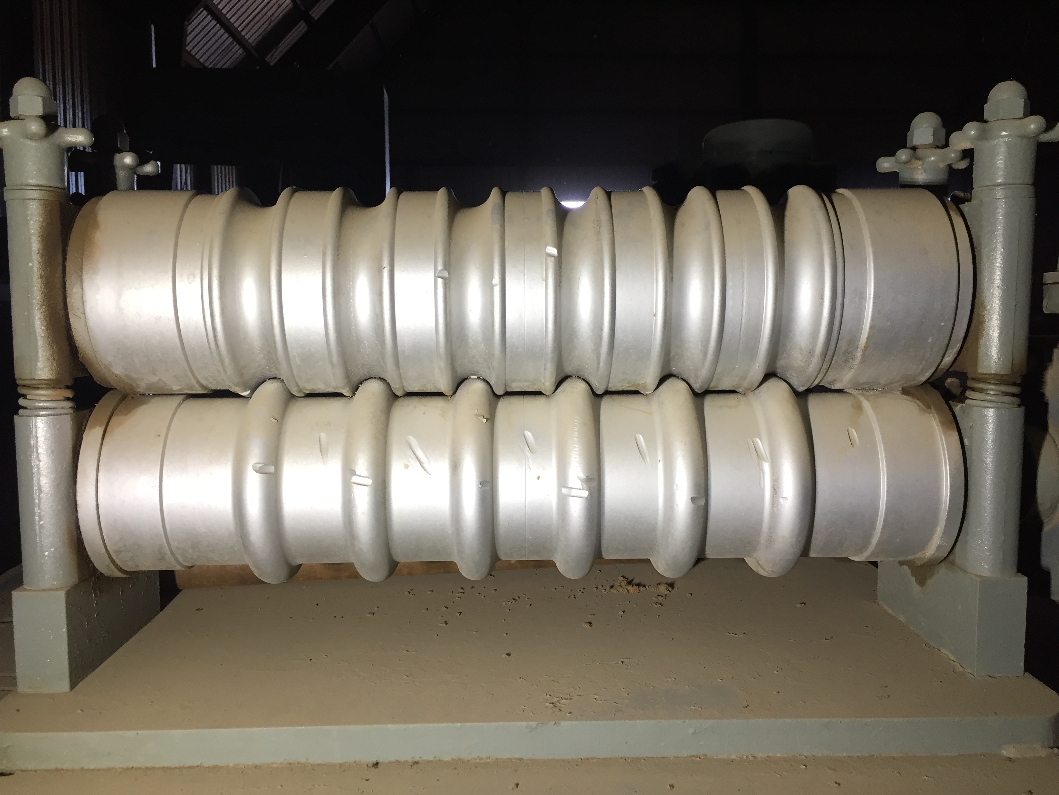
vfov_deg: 48.2
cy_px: 398
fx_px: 887
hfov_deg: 61.7
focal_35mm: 29
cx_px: 530
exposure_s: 1/30
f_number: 2.2
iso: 40
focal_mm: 4.15
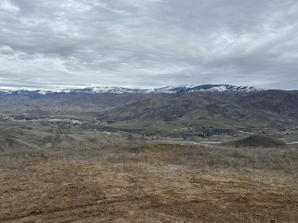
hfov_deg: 56.4
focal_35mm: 32
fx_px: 275
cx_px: 118
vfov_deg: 44.0
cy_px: 91
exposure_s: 1/4348
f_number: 1.78
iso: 80
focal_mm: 6.86
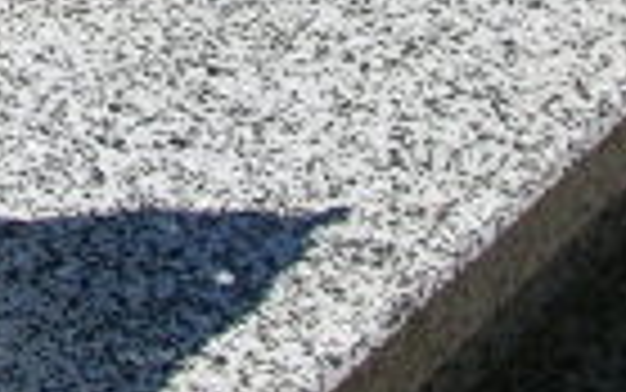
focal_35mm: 274
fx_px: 4676
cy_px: -604
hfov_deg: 7.4
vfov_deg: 4.7
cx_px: -491
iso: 50
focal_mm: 8.9
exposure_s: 1/248
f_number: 6.3
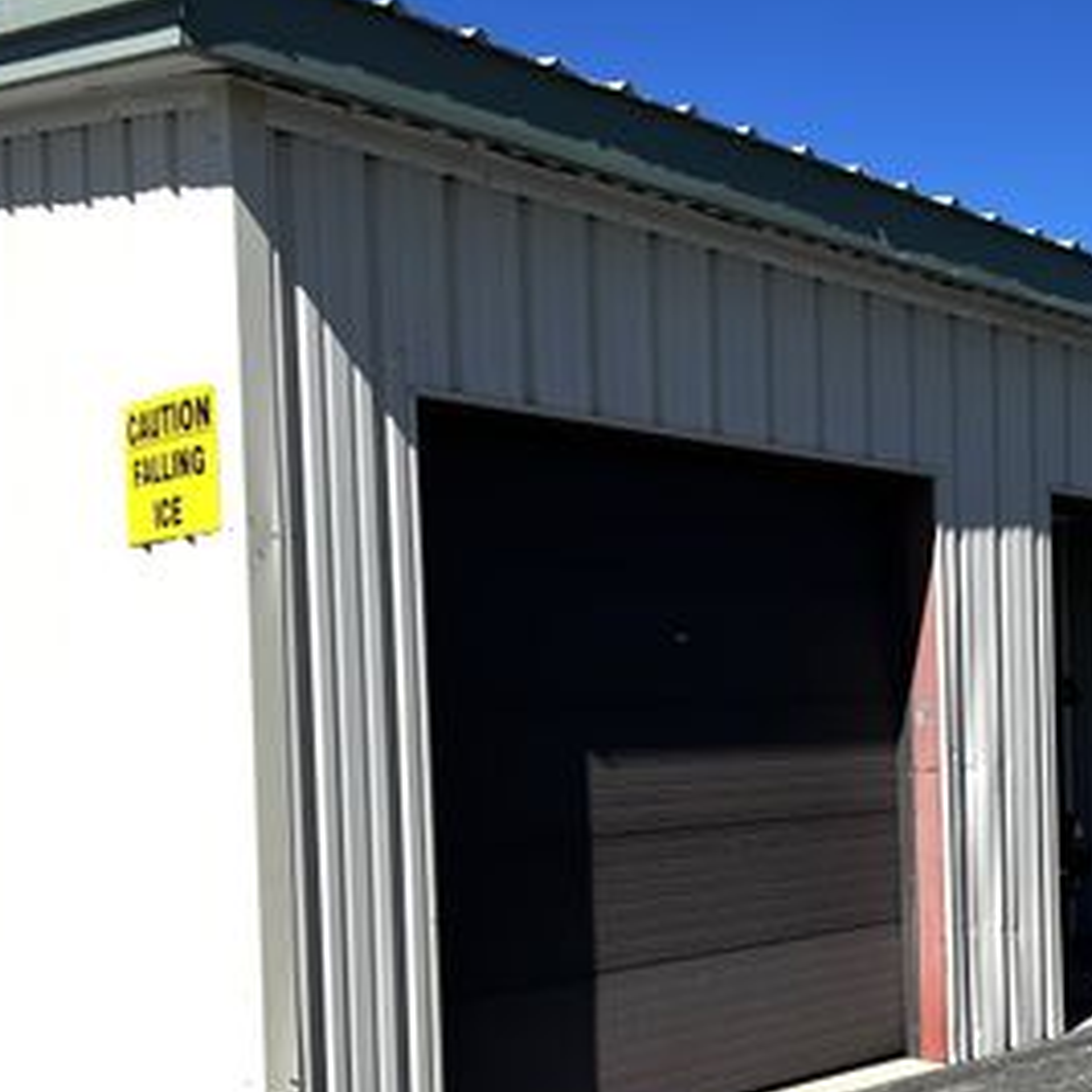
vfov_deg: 38.7
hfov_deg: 38.1
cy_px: 726
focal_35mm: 43
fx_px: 1535
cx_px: 830
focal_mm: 5.7
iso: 50
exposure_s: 1/4630
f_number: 1.5
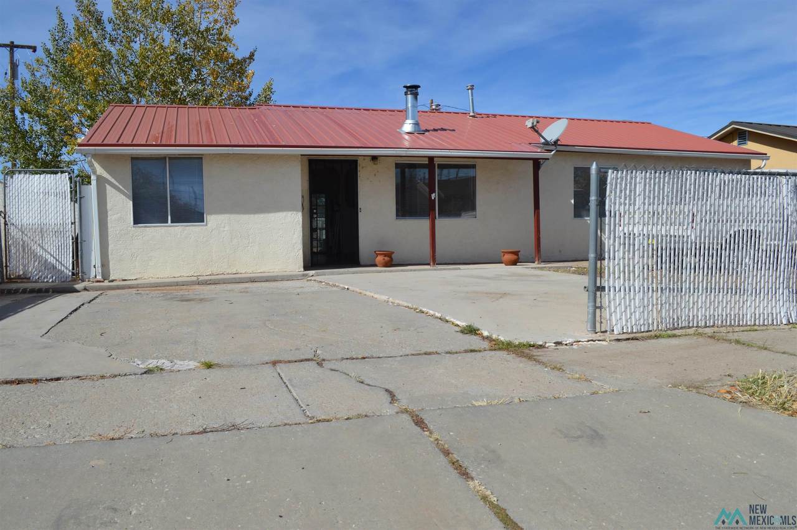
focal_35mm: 27
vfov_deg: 47.8
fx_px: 597
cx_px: 398
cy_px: 265
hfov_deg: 67.4
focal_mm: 18
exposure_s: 1/320
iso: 100
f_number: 9
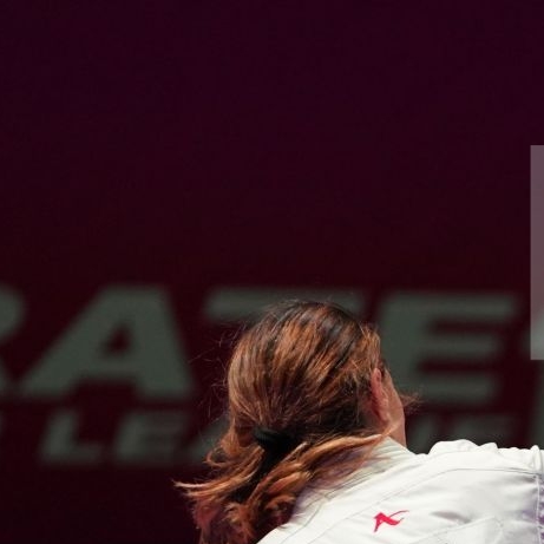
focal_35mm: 637
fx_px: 11326
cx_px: 641
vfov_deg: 2.7
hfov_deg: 2.7
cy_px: 670
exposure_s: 1/1000
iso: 2000
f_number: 2.8
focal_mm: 192
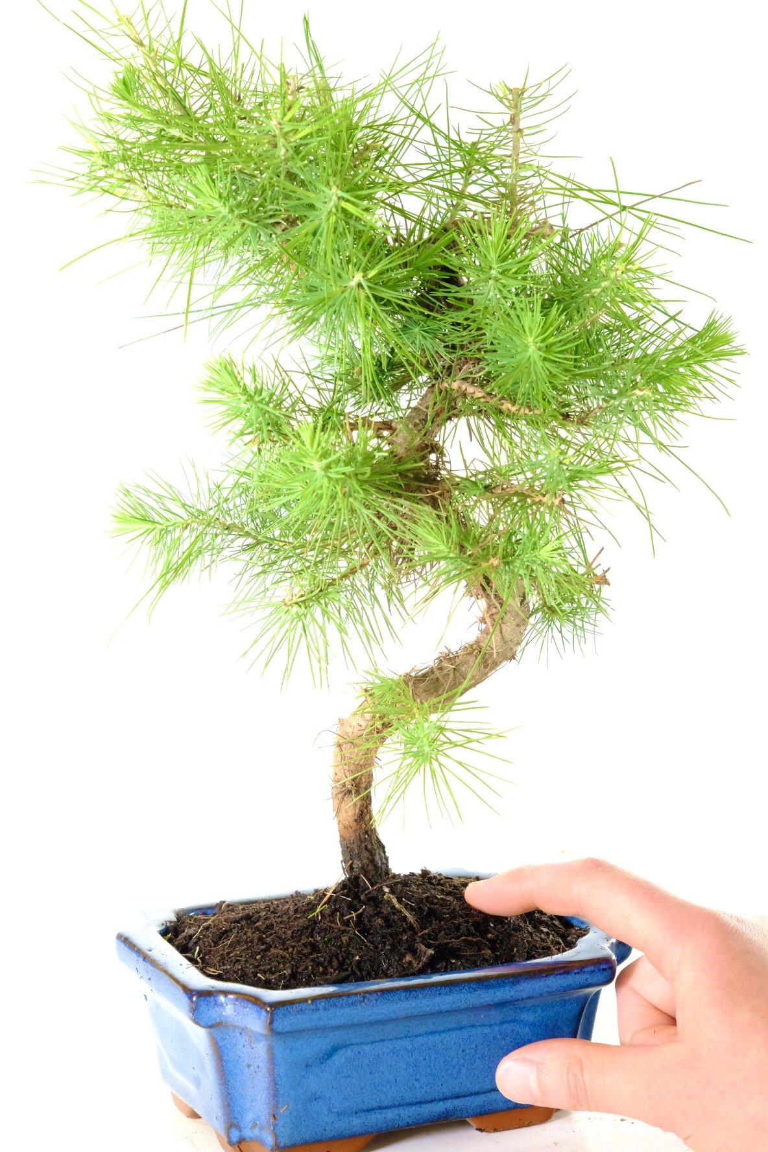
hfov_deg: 15.0
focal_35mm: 91
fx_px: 2912
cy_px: 576
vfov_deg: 22.4
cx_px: 384
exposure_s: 1/30
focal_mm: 60.8
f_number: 9
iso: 3200
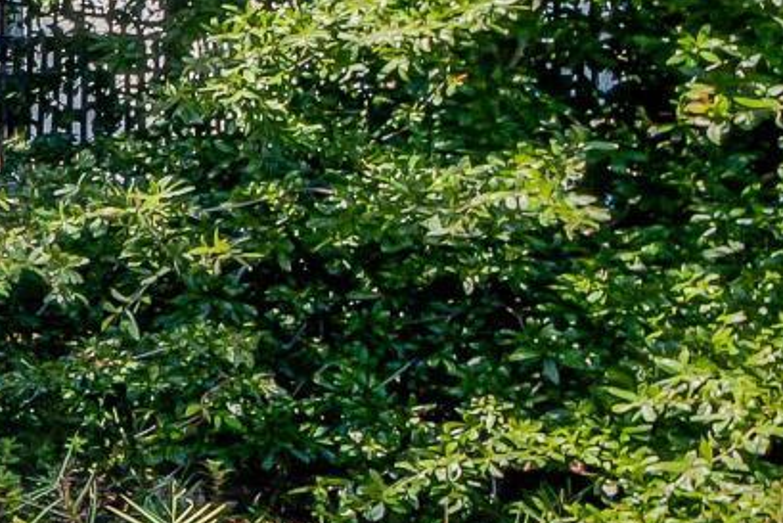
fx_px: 1915
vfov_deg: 15.2
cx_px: -2025
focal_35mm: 88
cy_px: -17
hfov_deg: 9.1
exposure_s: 1/500
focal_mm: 12
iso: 100
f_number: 5.6
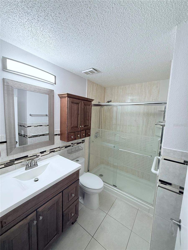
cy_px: 125
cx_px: 94
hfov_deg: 85.7
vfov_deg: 102.1
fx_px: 101
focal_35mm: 14
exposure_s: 1/99
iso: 250
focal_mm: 2.22
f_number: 2.2
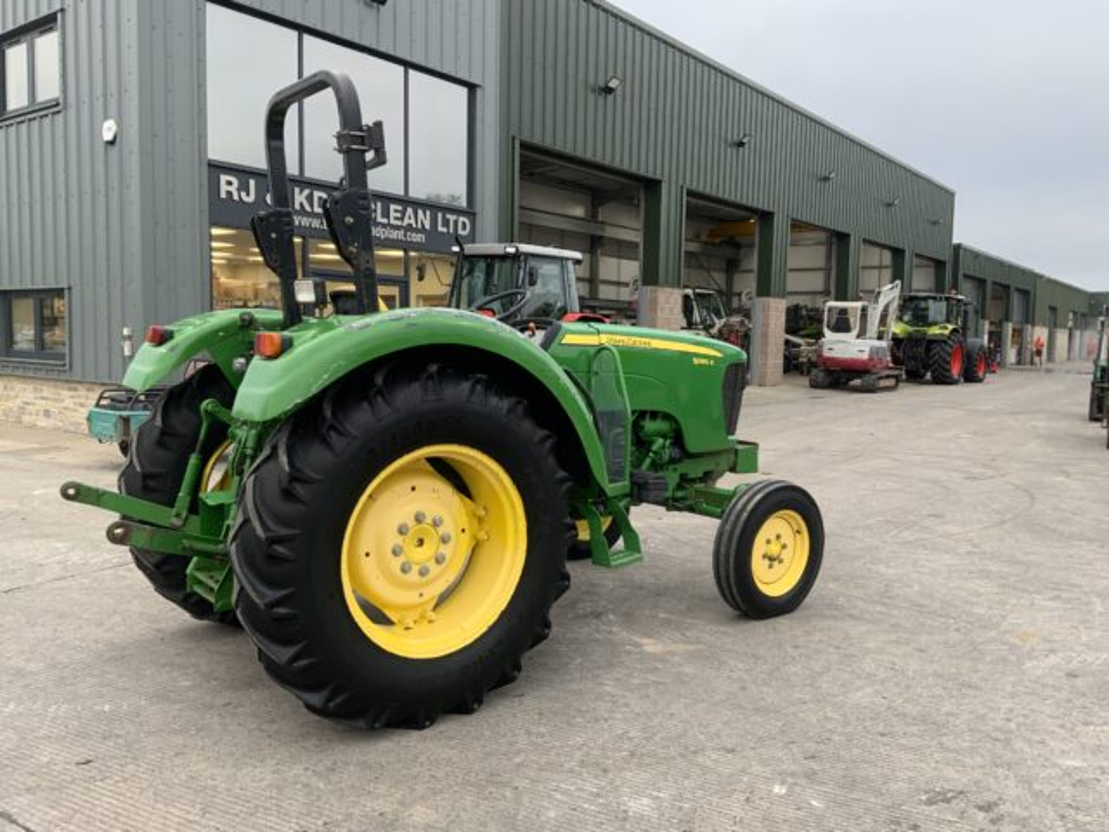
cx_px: 554
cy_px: 416
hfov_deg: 61.7
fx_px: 929
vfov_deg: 48.2
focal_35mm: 29
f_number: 1.8
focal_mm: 3
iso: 50
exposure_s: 1/122
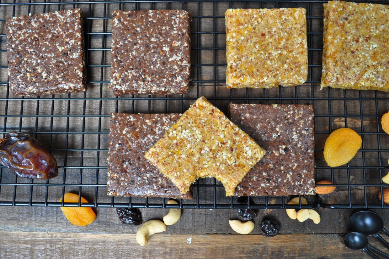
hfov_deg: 57.3
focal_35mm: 33
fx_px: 356
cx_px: 194
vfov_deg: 39.9
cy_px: 130
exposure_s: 1/60
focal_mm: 22
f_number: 6.3
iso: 400
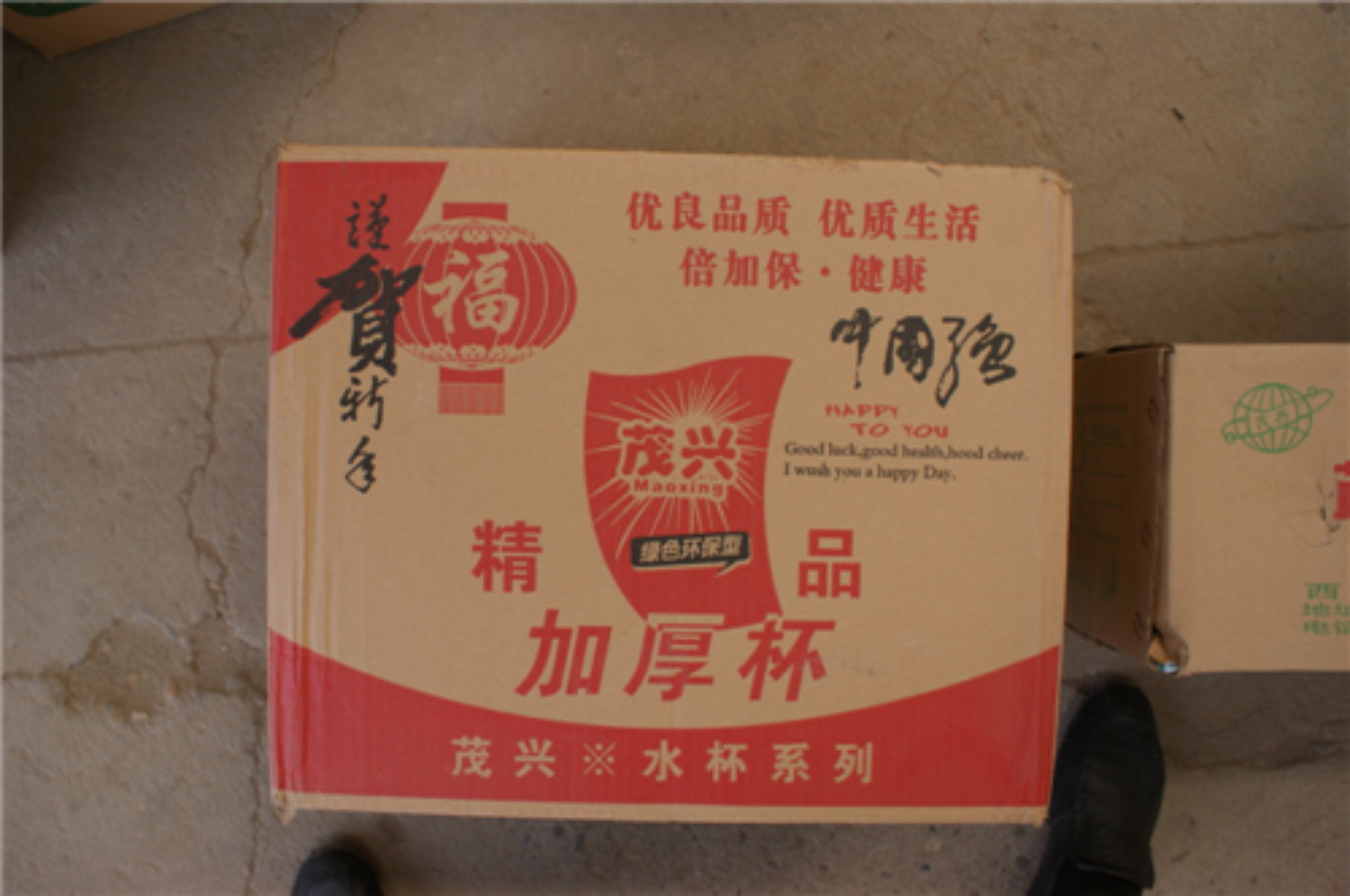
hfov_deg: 62.0
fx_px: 1124
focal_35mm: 30
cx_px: 675
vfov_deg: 43.5
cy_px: 448
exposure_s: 1/125
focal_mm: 20
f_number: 4.5
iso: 100
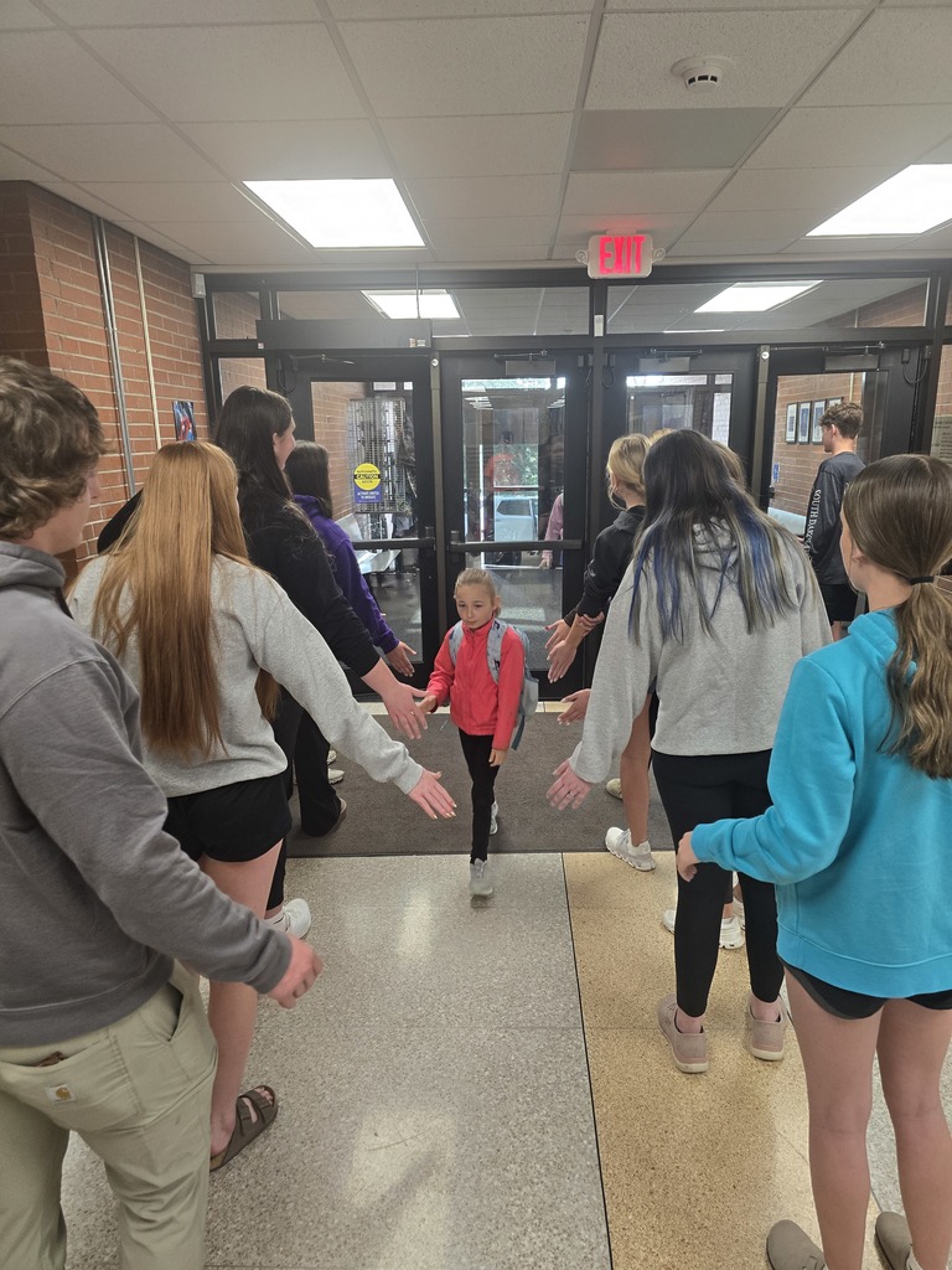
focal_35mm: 23
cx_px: 476
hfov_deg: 58.9
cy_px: 635
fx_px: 843
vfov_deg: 73.9
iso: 200
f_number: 1.7
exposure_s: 1/120
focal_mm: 6.3
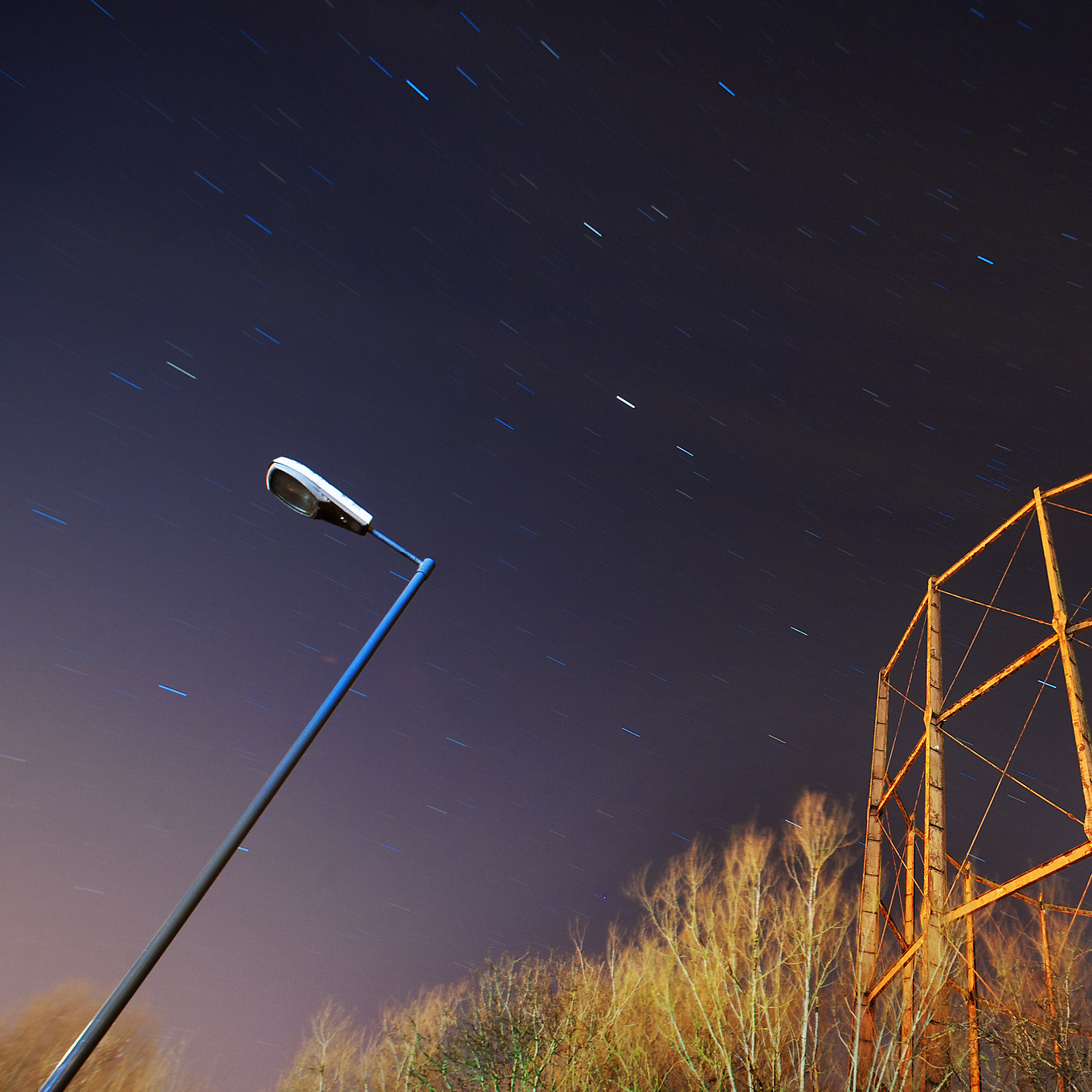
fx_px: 749
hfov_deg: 64.8
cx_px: 895
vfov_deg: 71.8
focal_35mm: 21
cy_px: 616
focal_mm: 14
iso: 320
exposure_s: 321
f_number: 5.6
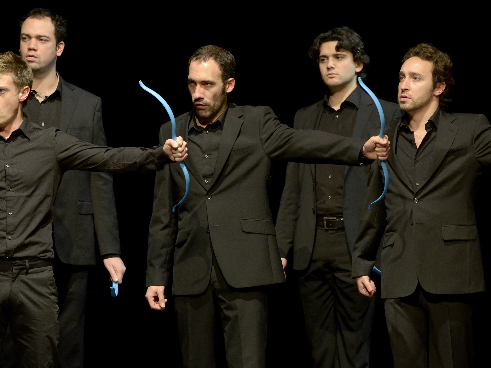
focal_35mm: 301
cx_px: 255
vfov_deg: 4.9
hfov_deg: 6.6
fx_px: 4269
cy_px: 173
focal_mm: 140
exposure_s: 1/25
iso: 1250
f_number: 4
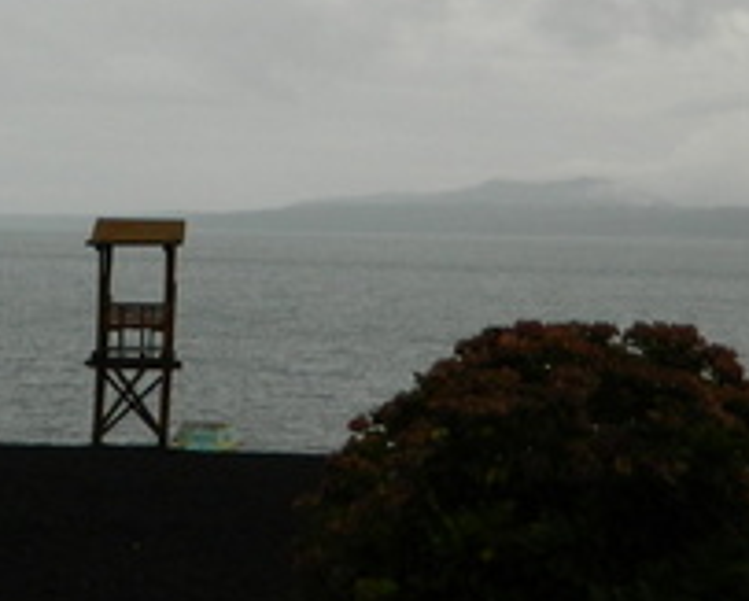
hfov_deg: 19.6
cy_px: -306
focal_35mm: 96
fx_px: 2131
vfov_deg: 14.9
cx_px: 85
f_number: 3.1
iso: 80
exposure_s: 1/80
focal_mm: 4.5
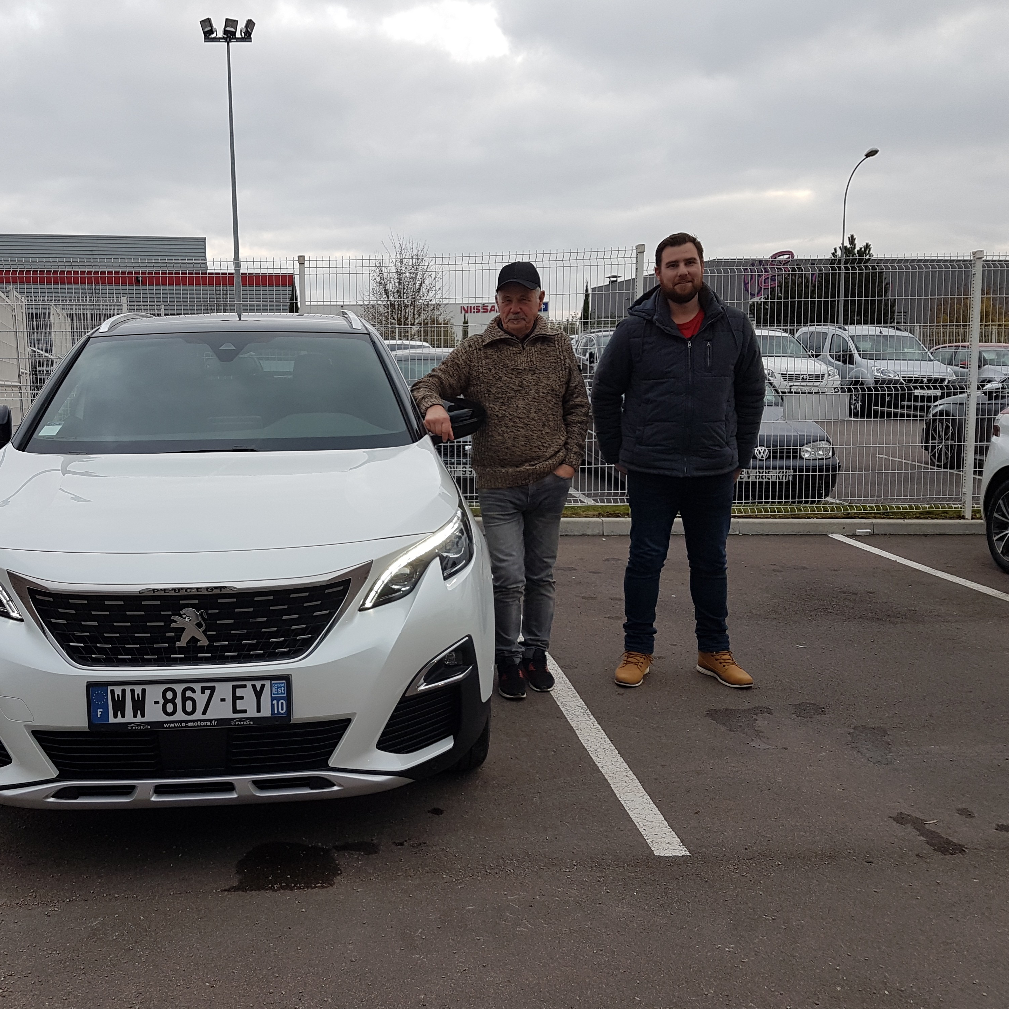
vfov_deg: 52.5
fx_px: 1022
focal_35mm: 31
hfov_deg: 51.6
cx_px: 339
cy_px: 507
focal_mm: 4.2
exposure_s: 1/148
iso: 40
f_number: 1.7
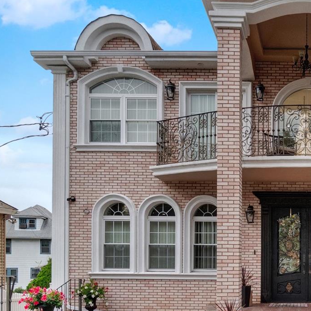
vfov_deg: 42.0
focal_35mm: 38
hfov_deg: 38.5
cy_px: 246
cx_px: 316
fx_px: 386
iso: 800
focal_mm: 10
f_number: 9
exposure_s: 1/160
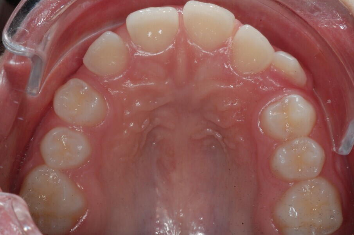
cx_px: 177
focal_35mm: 158
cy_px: 118
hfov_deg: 13.1
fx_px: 1546
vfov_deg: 8.7
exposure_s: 1/60
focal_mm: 105
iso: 800
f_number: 29
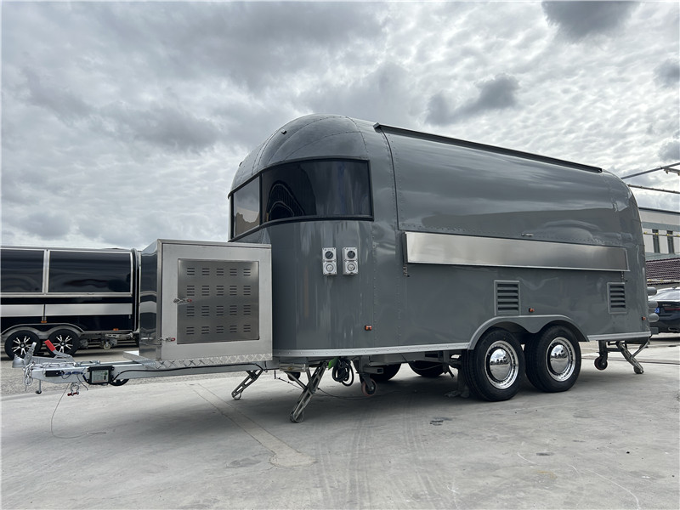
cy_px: 255
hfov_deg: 67.3
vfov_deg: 53.1
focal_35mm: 26
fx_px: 511
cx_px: 340
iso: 50
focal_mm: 5.7
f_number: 1.5
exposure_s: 1/5882
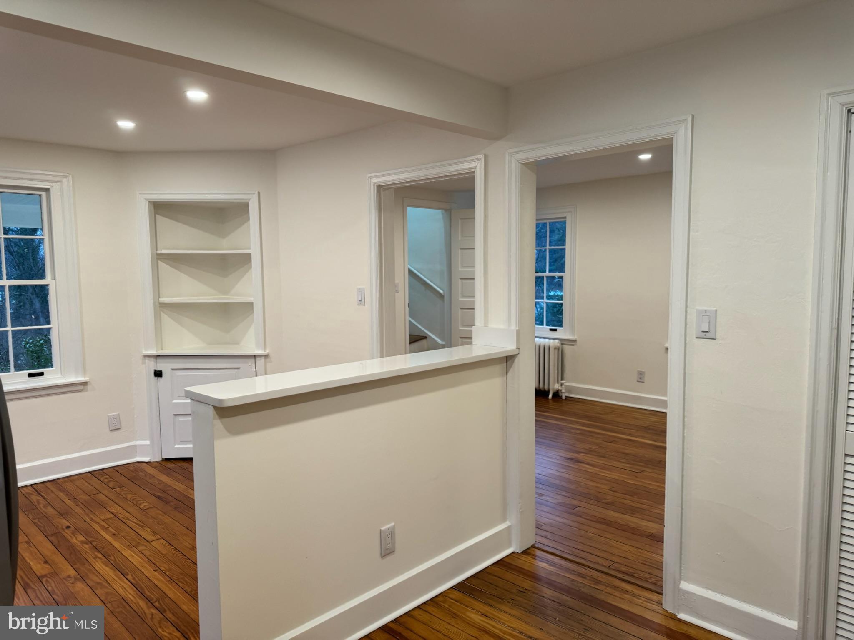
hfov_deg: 71.6
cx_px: 427
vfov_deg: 56.8
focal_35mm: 24
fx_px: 592
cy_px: 320
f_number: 1.78
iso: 125
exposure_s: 1/120
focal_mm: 6.76
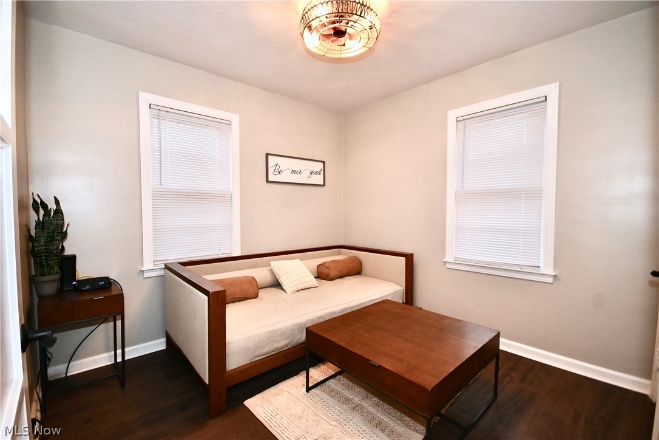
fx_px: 275
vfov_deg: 77.3
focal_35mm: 15
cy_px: 220
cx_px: 330
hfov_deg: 100.4
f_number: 4
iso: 640
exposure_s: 1/60
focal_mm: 10
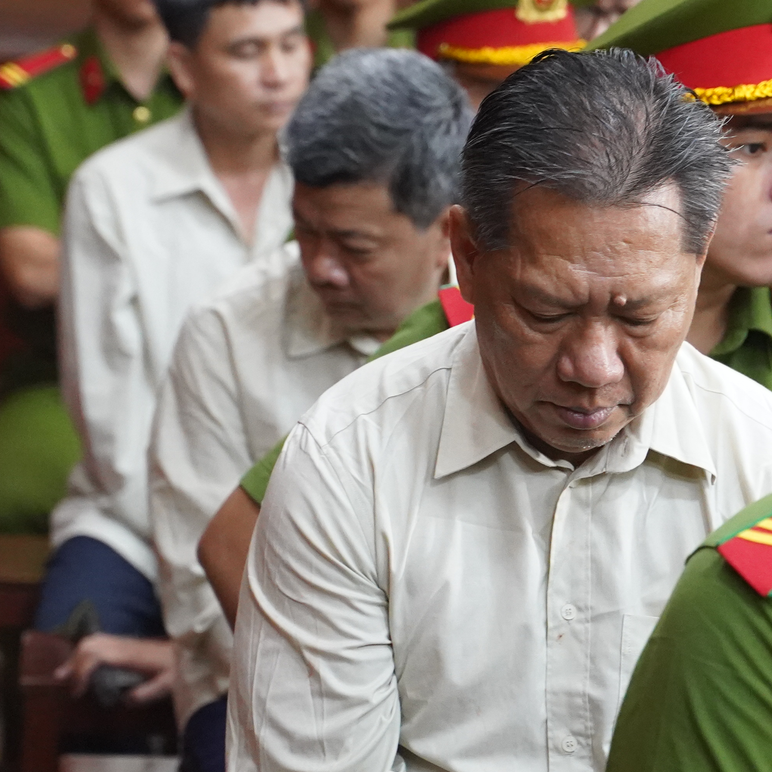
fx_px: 4744
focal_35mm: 188
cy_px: 382
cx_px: 552
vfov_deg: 9.3
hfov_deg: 9.3
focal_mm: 75
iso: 6400
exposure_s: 1/100
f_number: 4
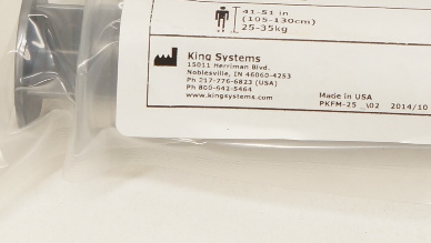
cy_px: -226
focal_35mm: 181
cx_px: 455
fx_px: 2070
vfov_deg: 6.5
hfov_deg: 11.7
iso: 400
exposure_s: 1/60
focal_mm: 28
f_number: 7.1
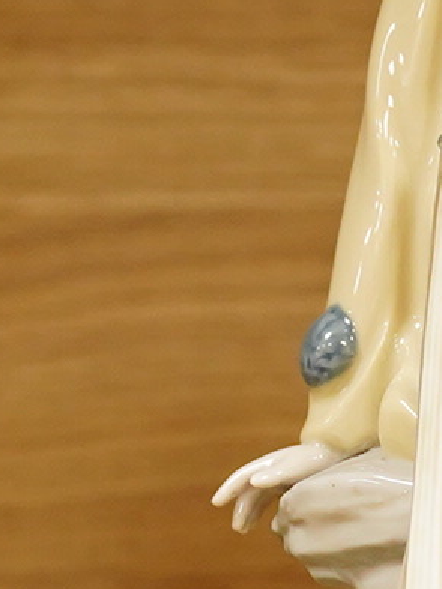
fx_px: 3694
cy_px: 296
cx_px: 111
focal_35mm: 217
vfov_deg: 9.1
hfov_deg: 6.8
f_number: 5.6
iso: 2500
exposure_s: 1/250
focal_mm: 30
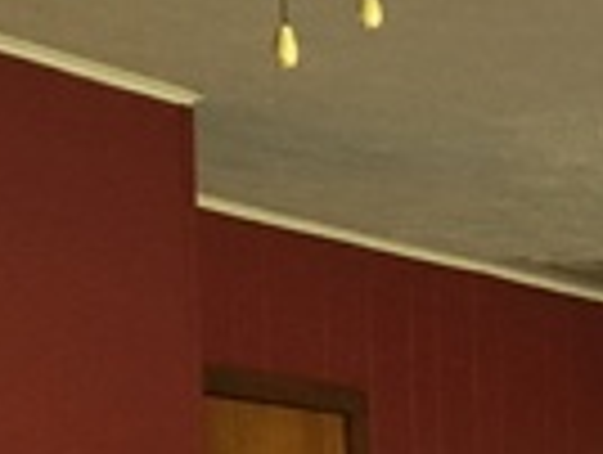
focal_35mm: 167
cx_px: 1127
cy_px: 939
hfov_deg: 10.9
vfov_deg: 8.4
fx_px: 2914
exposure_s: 1/30
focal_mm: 4.15
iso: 125
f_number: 2.2
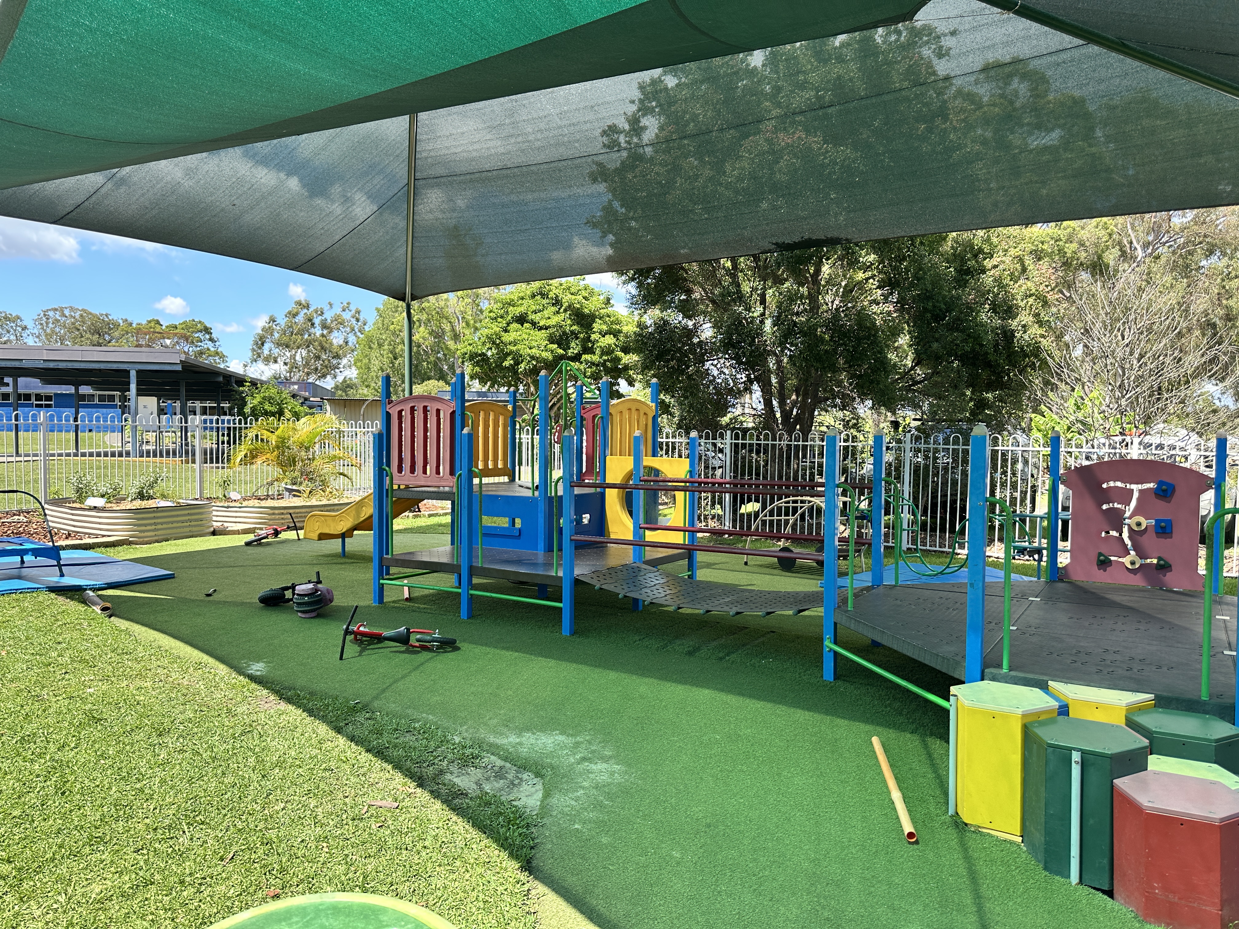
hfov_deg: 71.6
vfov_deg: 56.8
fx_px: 859
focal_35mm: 24
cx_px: 620
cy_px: 464
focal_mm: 6.86
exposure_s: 1/1144
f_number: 1.78
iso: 80
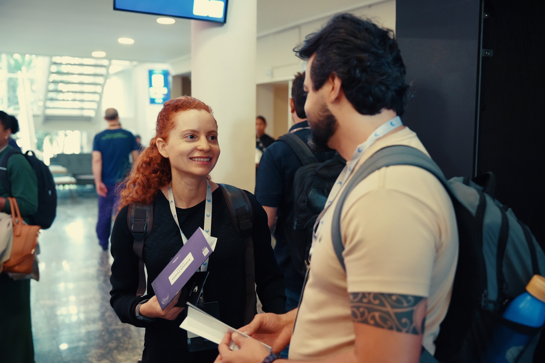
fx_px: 575
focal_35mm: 38
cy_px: 182
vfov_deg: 35.1
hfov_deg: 50.7
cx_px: 272
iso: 8000
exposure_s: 1/160
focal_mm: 38
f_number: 2.8
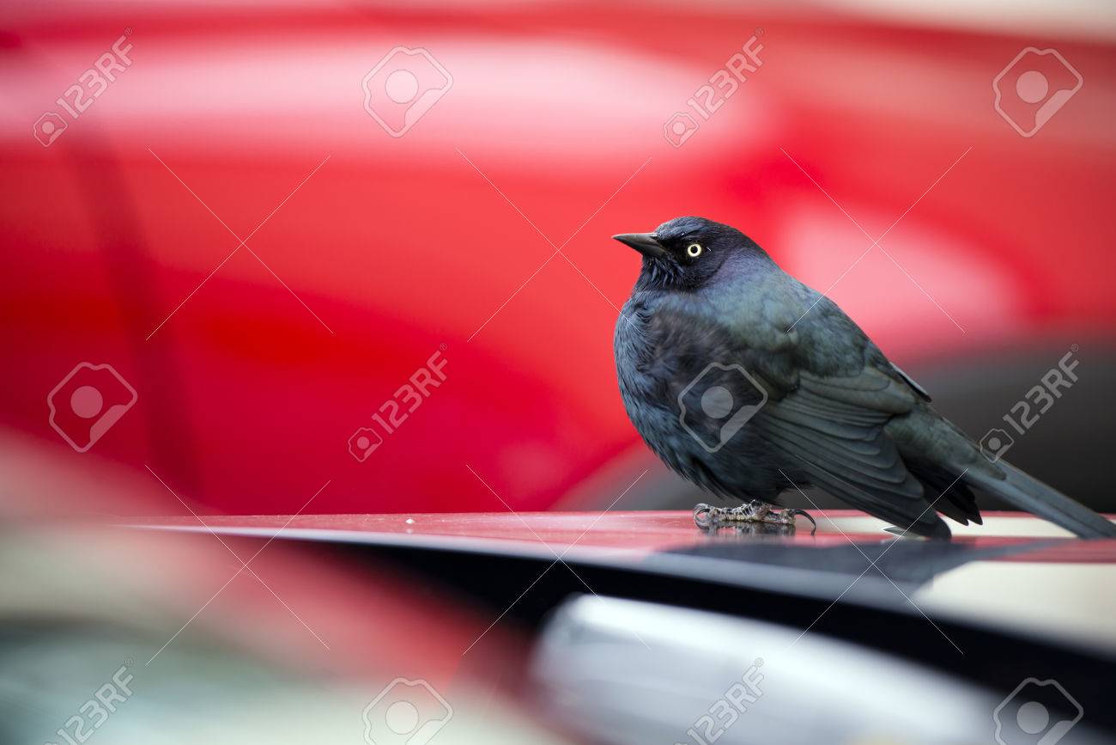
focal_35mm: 200
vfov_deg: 6.9
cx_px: 558
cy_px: 372
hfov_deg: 10.3
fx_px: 6200
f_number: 2.8
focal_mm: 200
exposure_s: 1/250
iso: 200
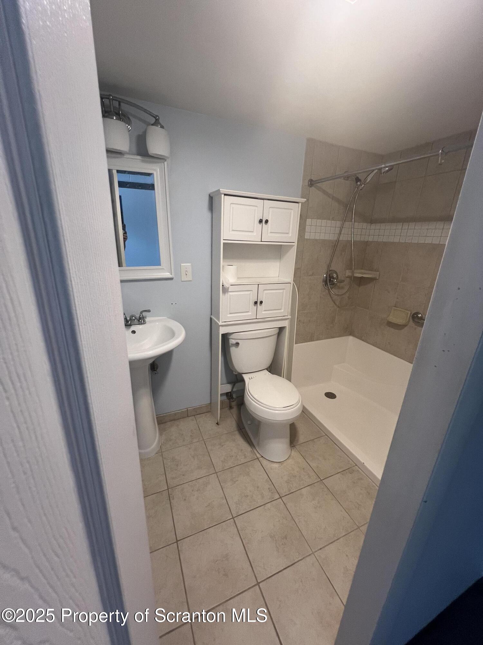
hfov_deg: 89.9
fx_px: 242
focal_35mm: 13
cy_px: 322
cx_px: 242
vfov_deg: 106.2
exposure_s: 1/120
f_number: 1.8
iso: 160
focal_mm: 1.57
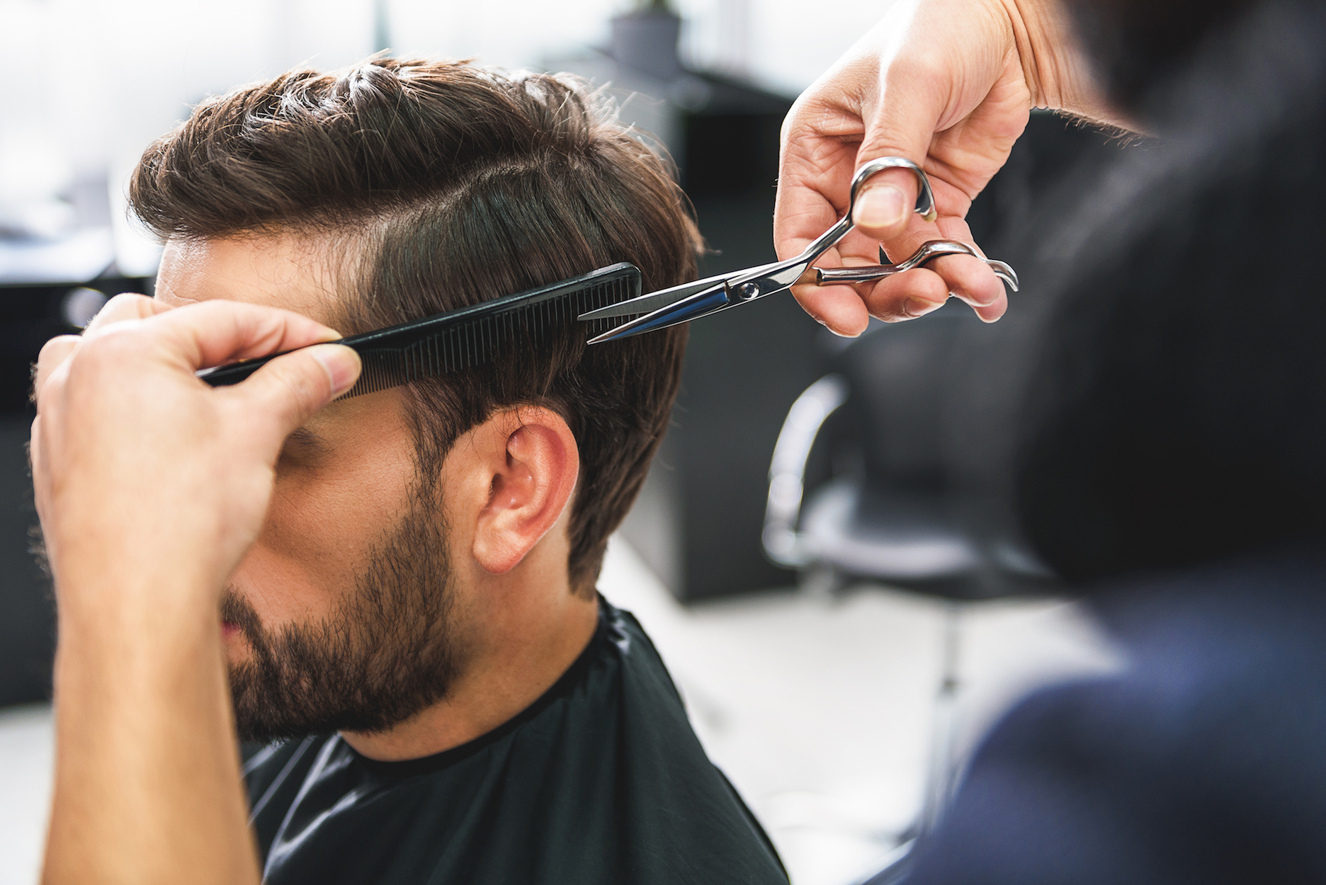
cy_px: 442
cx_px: 663
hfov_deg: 41.1
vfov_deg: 28.1
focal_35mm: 48
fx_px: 1769
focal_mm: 48
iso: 320
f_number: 2.8
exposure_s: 1/80
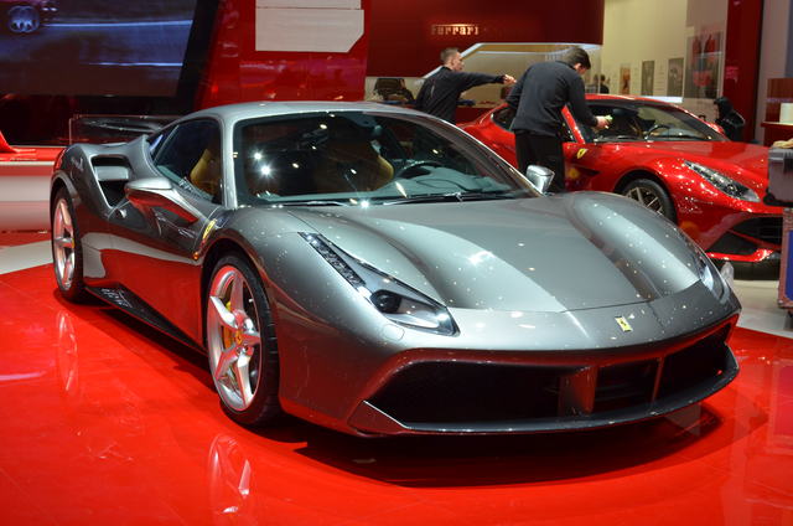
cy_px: 263
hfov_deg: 41.2
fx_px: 1055
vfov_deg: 28.0
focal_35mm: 48
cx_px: 396
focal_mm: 32
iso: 800
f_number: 8
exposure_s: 1/60
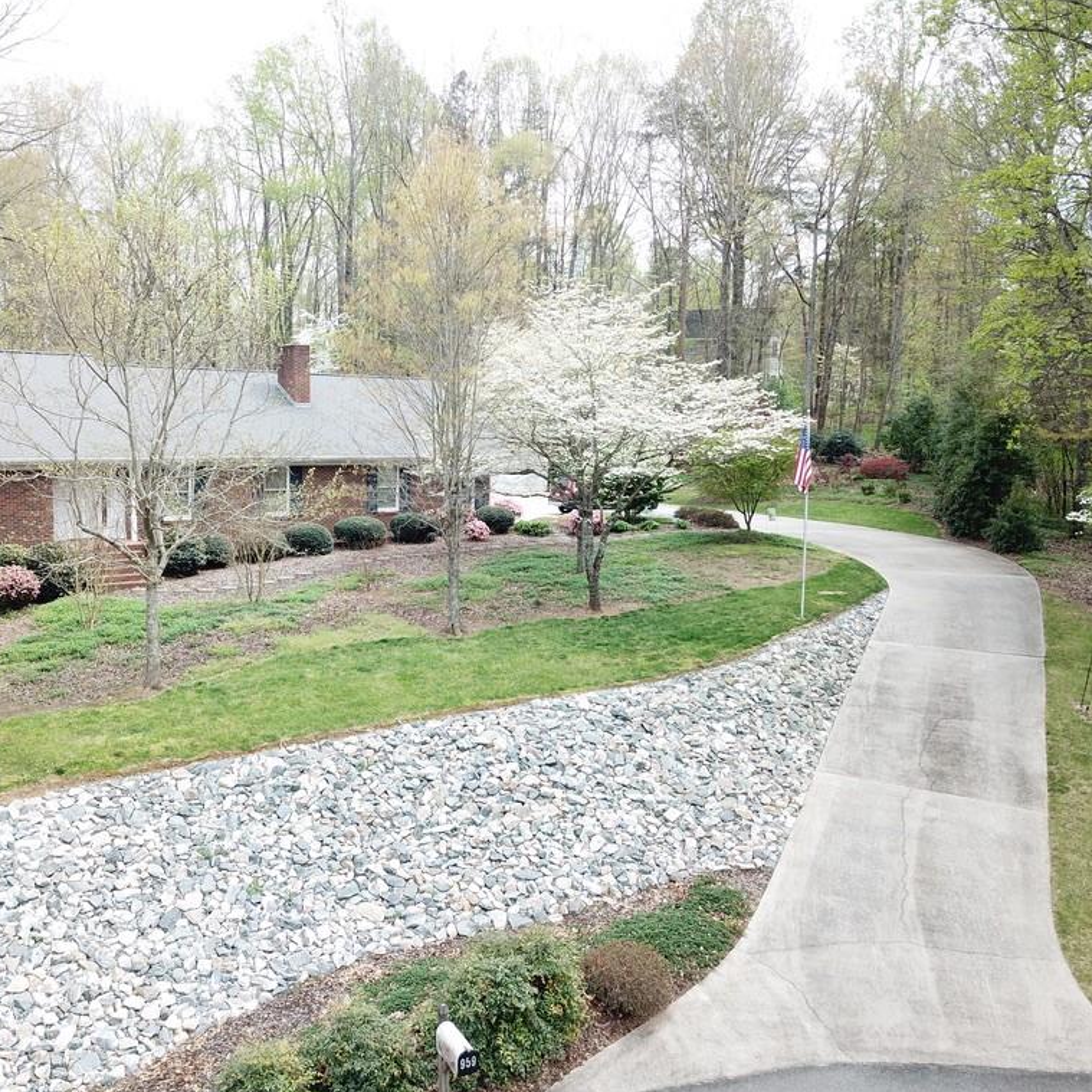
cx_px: 449
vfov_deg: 52.5
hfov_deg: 52.3
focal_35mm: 31
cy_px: 544
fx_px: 1106
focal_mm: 4.73
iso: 200
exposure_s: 1/640
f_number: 2.2
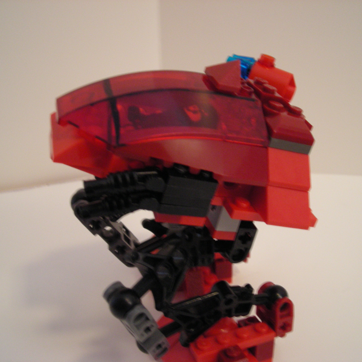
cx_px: 183
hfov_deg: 37.6
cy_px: 181
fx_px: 532
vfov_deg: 37.6
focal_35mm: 45
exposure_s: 1/10.4
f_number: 3.2
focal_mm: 6.3
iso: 200
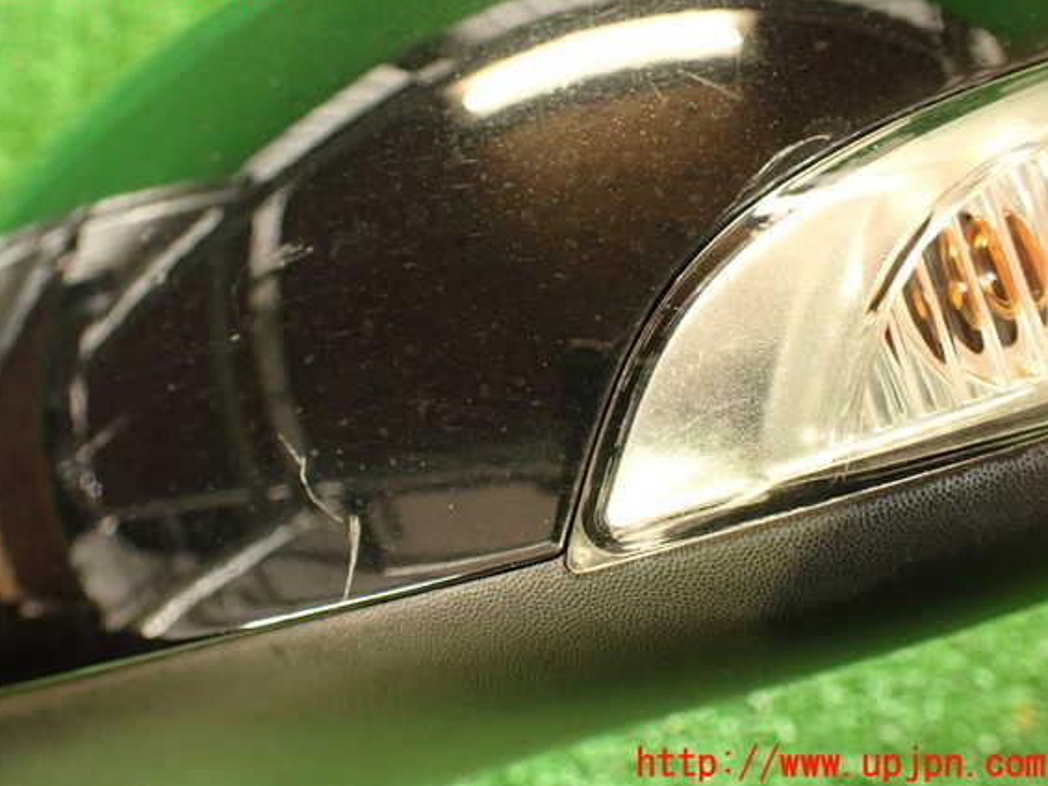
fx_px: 1030
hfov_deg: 53.9
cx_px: 499
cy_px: 371
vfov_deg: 41.8
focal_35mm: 34
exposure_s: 1/30
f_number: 2.4
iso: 500
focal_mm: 5.79
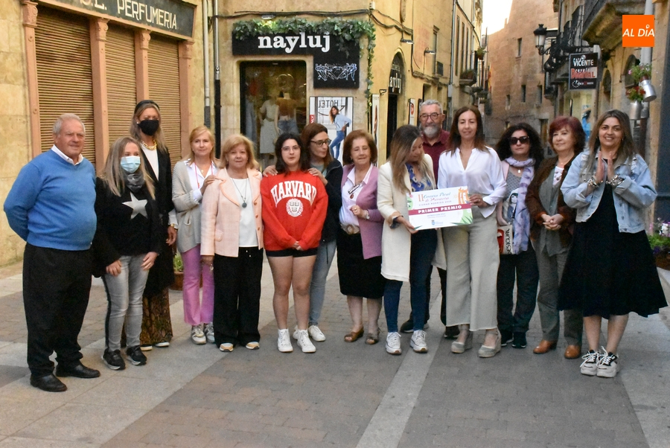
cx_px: 335
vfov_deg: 29.9
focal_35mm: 45
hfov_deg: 43.6
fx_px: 838
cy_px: 224
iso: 25600
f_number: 18
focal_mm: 30
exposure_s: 1/1250
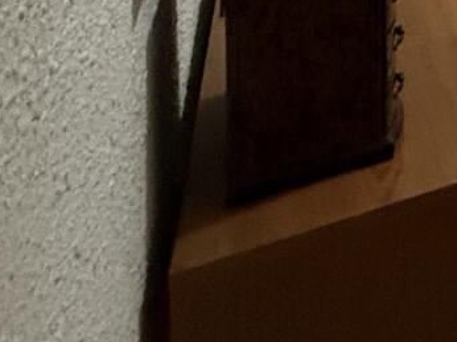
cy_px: -462
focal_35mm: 81
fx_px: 1069
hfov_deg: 14.9
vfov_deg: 13.6
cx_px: 1091
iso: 640
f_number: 2.2
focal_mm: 2.22
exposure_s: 1/50
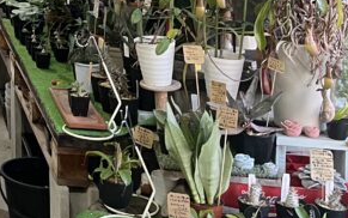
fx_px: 920
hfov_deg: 18.5
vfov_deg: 12.2
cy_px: -189
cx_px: -197
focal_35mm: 97
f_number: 1.6
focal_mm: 5.1
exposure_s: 1/60
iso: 125
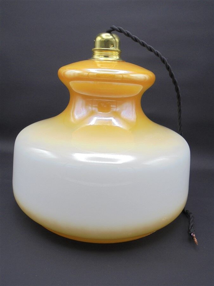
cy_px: 143
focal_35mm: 29
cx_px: 107
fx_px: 239
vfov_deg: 61.7
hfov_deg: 48.2
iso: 100
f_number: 3.7
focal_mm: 5.3
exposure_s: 1/80
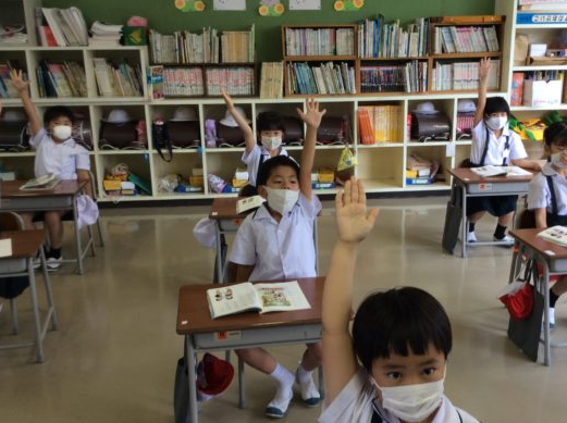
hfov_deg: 43.8
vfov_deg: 33.5
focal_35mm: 43
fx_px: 703
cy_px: 231
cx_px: 330
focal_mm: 3.3
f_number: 2.4
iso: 32
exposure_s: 1/40
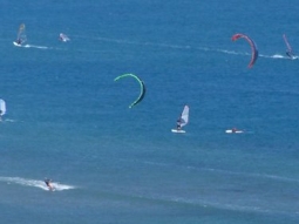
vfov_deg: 2.1
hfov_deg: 2.8
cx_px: 230
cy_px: 127
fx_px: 6121
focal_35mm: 709
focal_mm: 42.8
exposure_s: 1/750
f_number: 4.5
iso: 80
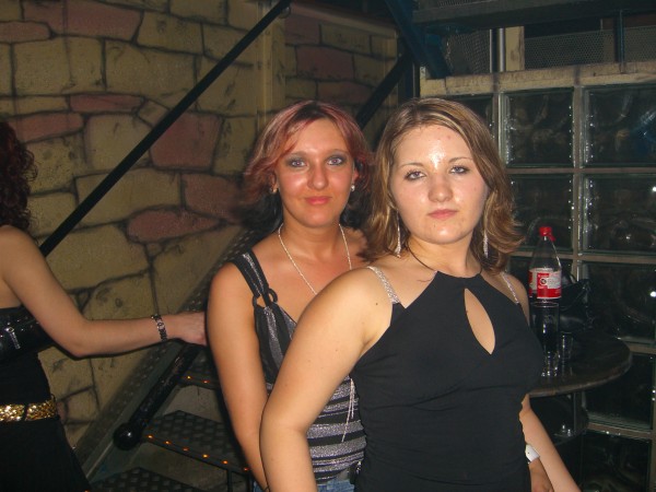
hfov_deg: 49.0
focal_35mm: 38
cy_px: 246
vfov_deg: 37.7
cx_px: 328
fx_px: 720
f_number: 2.8
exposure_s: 1/60
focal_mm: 7.9
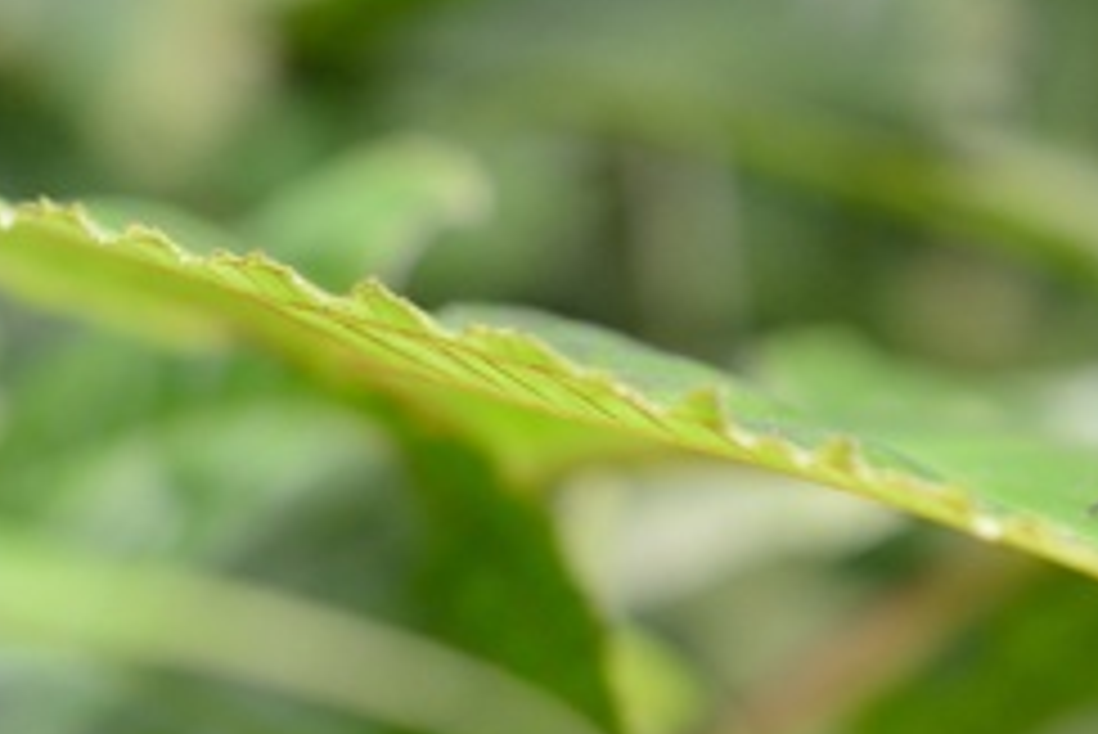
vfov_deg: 8.5
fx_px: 4944
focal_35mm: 162
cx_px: 1490
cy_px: 356
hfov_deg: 12.2
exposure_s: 1/250
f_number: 3.5
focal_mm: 50
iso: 1250
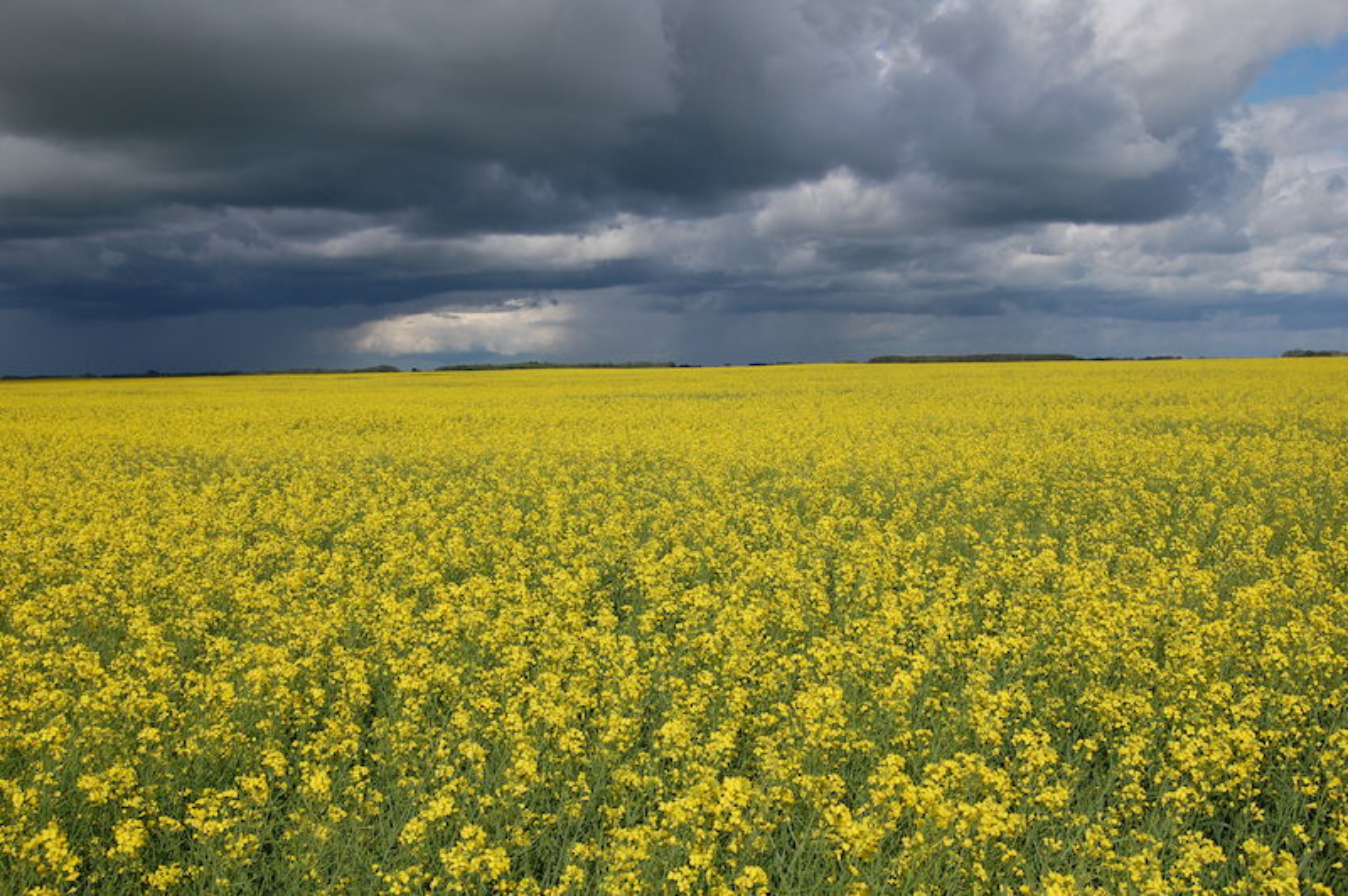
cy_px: 448
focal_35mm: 36
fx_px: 1347
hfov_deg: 53.2
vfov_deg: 36.8
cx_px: 674
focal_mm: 24
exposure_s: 1/400
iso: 200
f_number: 11
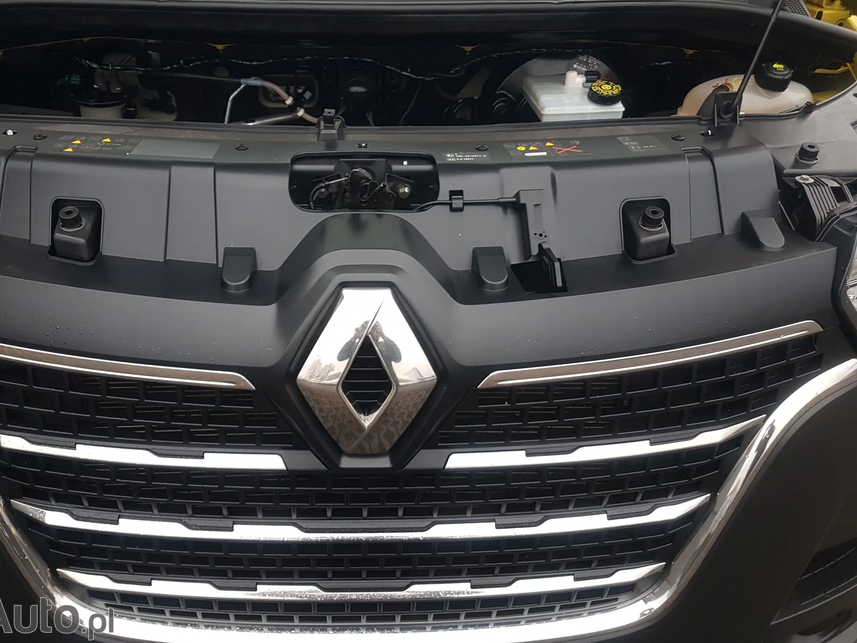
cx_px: 359
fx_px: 767
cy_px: 265
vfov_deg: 45.2
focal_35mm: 31
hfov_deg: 58.1
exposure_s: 1/50
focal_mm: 4.2
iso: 50
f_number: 1.7
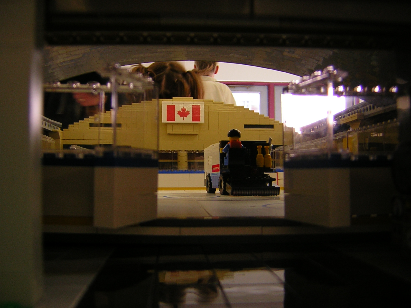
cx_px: 206
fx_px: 427
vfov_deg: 39.7
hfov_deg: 51.4
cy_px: 154
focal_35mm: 36
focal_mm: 4.7
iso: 50
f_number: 2.6
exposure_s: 1/9.4
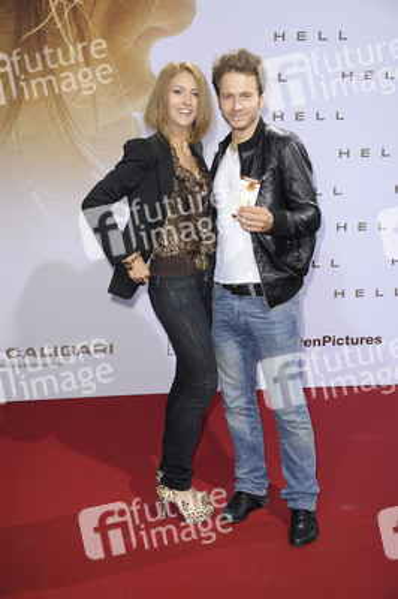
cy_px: 300
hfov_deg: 23.3
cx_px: 199
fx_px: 963
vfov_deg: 34.5
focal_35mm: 58
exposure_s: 1/160
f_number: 5.6
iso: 500
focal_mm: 58
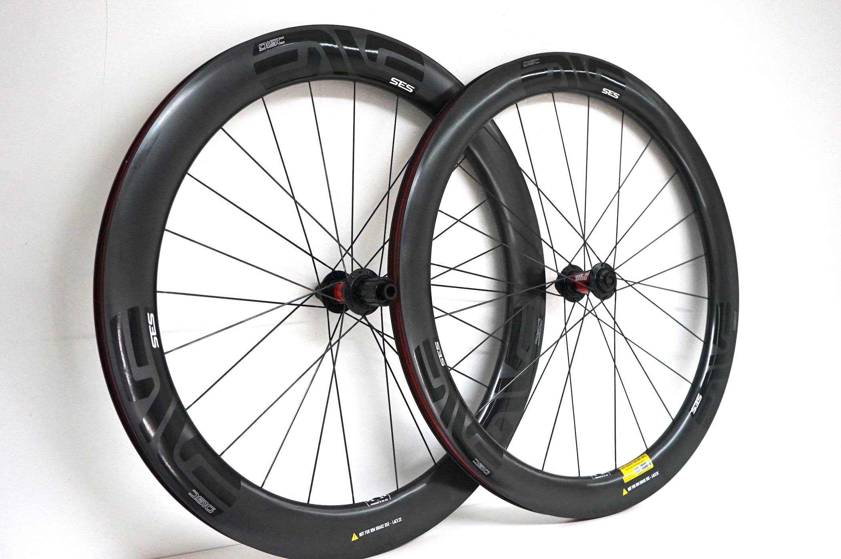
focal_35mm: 42
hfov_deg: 46.4
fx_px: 980
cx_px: 420
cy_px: 280
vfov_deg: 31.8
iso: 3200
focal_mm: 42
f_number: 4.5
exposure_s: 1/160
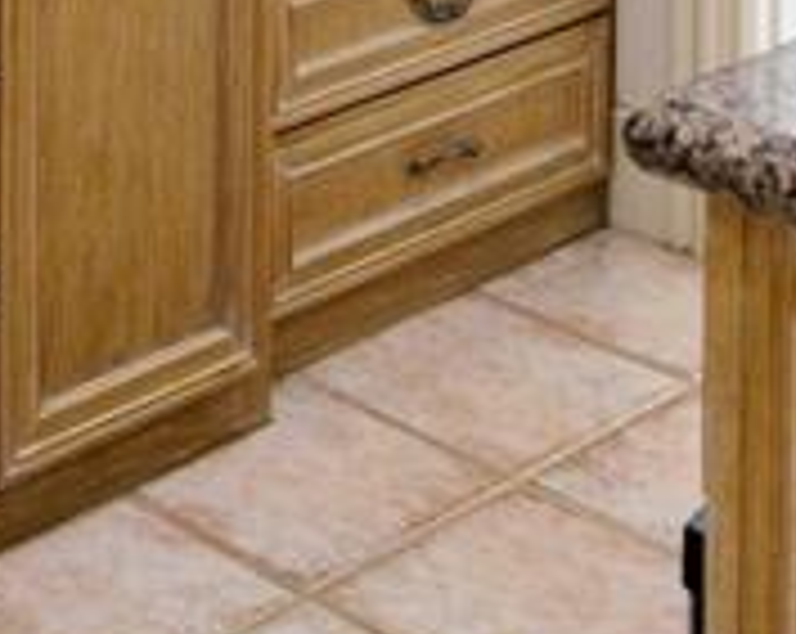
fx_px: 2305
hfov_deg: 18.7
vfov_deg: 12.8
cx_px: -103
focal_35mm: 98
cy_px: -789
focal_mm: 18
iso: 800
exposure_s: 1/30
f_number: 4
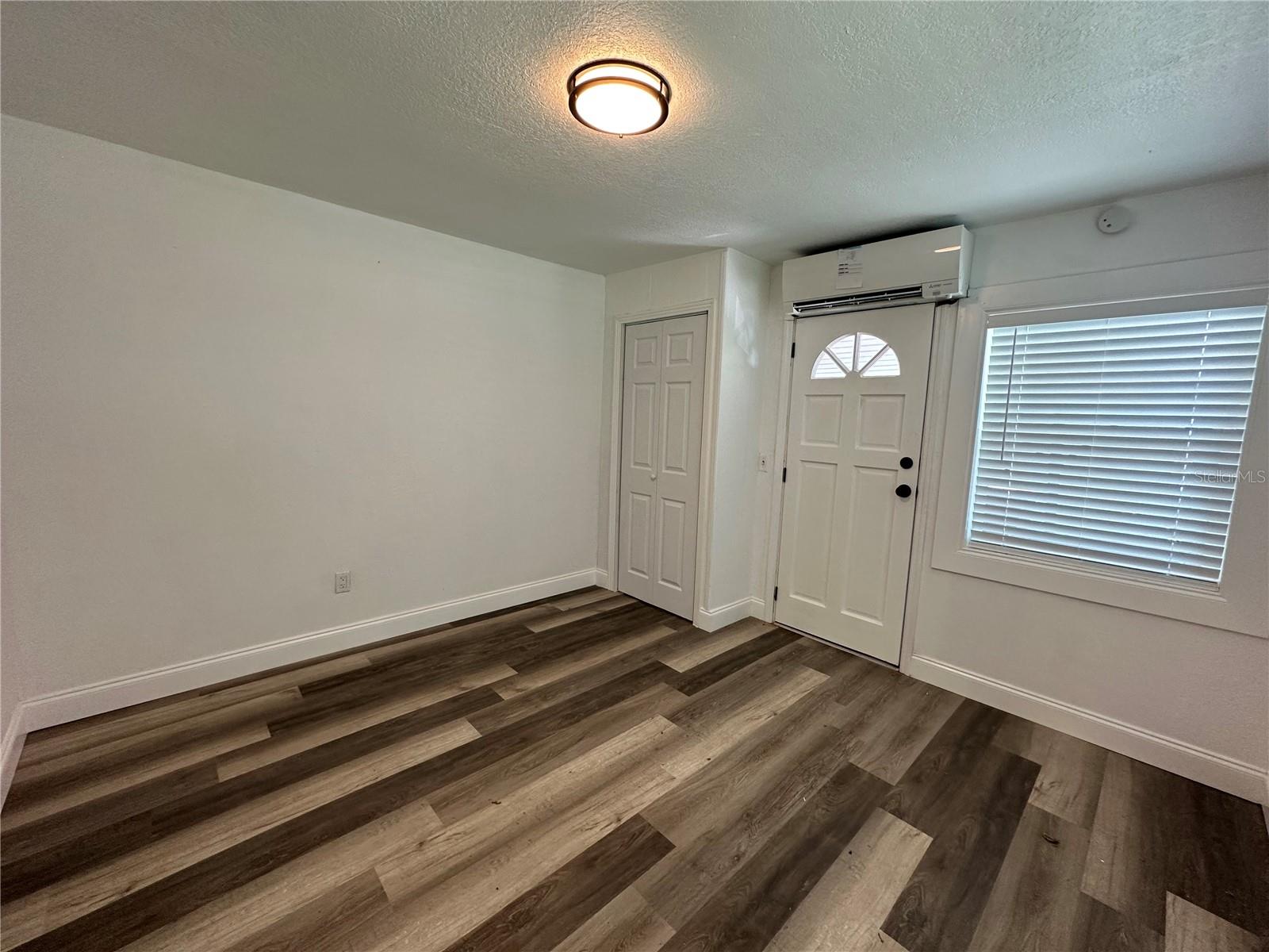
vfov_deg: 85.7
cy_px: 476
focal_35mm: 14
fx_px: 513
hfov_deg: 102.1
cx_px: 634
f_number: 2.2
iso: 200
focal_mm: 2.22
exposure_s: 1/120
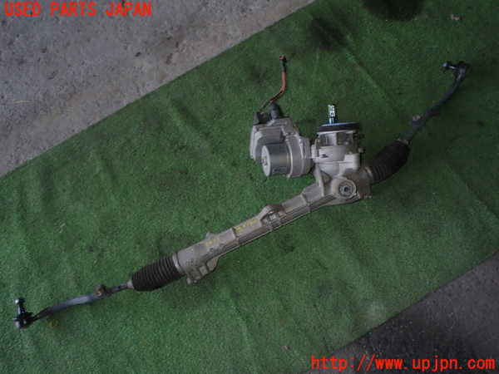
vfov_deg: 46.8
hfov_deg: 60.0
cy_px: 187
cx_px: 250
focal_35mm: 30
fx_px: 432
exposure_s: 1/30
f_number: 6.3
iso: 200
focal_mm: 5.4
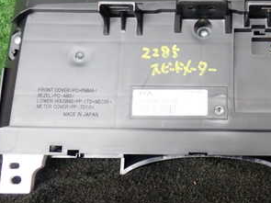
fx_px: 477
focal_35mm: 61
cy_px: 32
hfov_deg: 30.9
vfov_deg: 23.5
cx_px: 217
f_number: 2.3
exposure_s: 1/30
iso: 200
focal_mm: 5.4
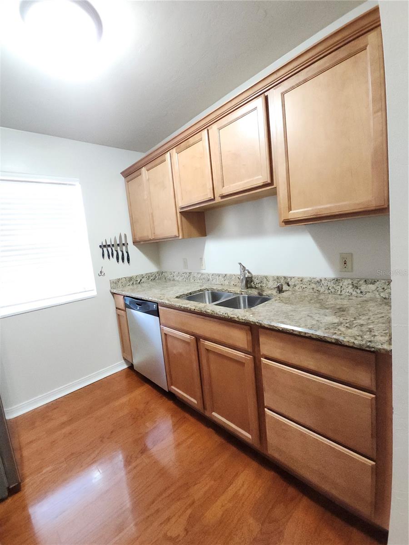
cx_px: 204
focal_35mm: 13
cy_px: 272
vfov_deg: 106.2
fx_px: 205
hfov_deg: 89.9
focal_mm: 1.74
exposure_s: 1/30
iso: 500
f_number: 2.2
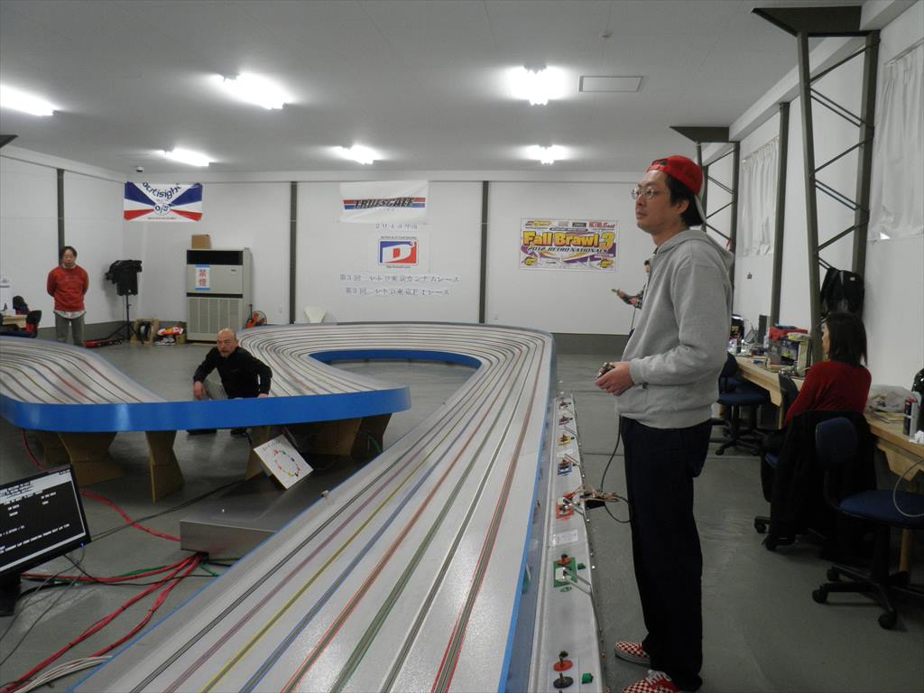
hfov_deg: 63.4
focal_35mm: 28
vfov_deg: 49.7
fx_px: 747
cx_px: 462
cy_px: 346
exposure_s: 1/30
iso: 200
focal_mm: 5
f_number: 3.2
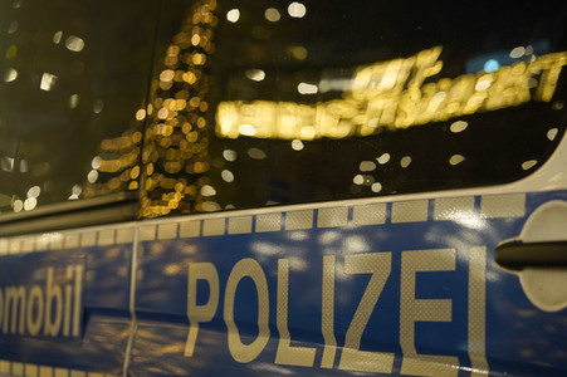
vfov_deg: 16.0
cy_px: 188
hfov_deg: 23.9
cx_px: 284
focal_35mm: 85
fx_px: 1338
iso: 1600
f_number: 3.5
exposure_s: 1/20
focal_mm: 85
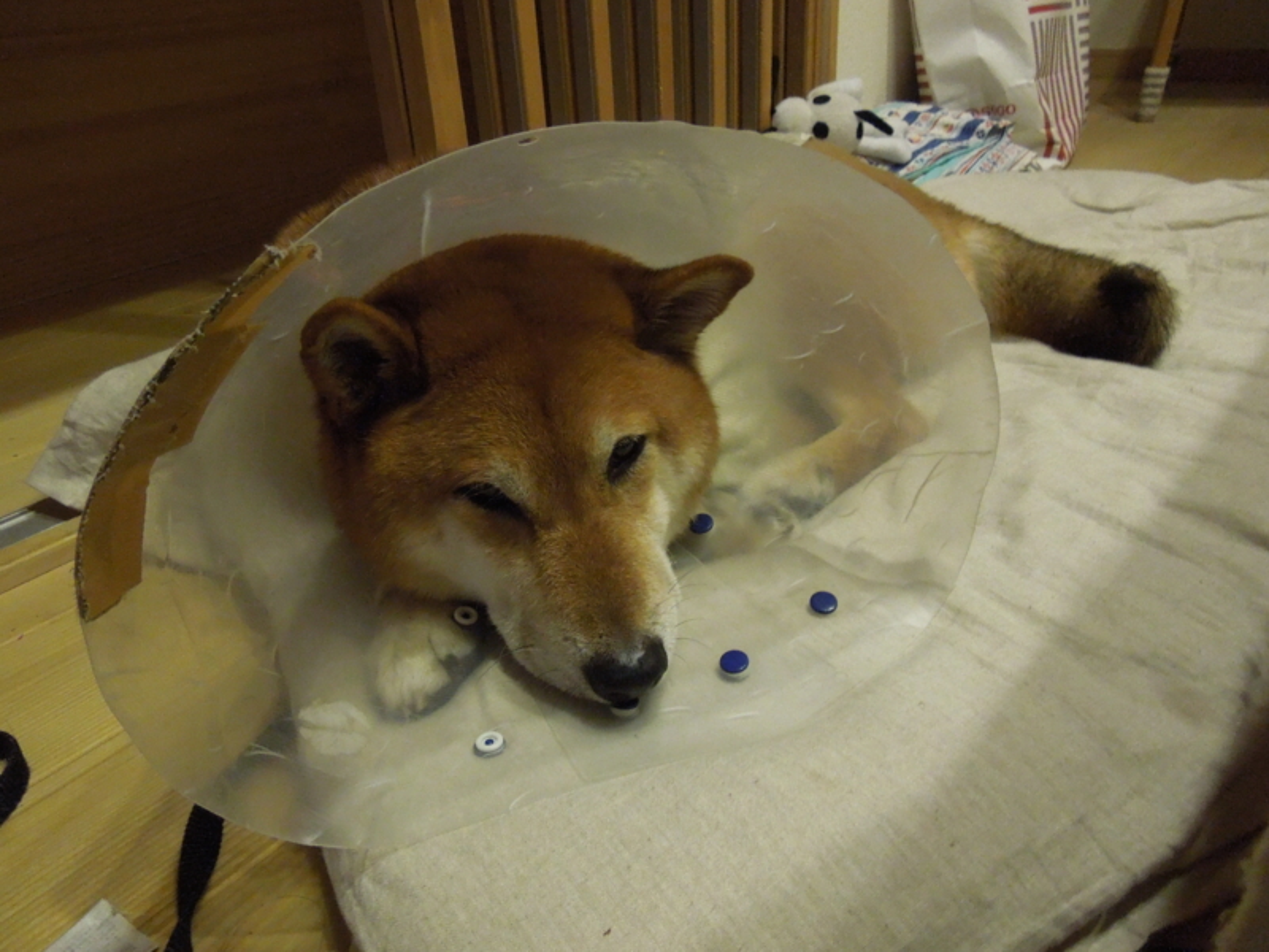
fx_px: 916
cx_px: 634
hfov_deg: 69.4
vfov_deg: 54.9
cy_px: 476
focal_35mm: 25
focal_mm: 4.5
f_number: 3.3
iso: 1250
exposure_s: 1/30
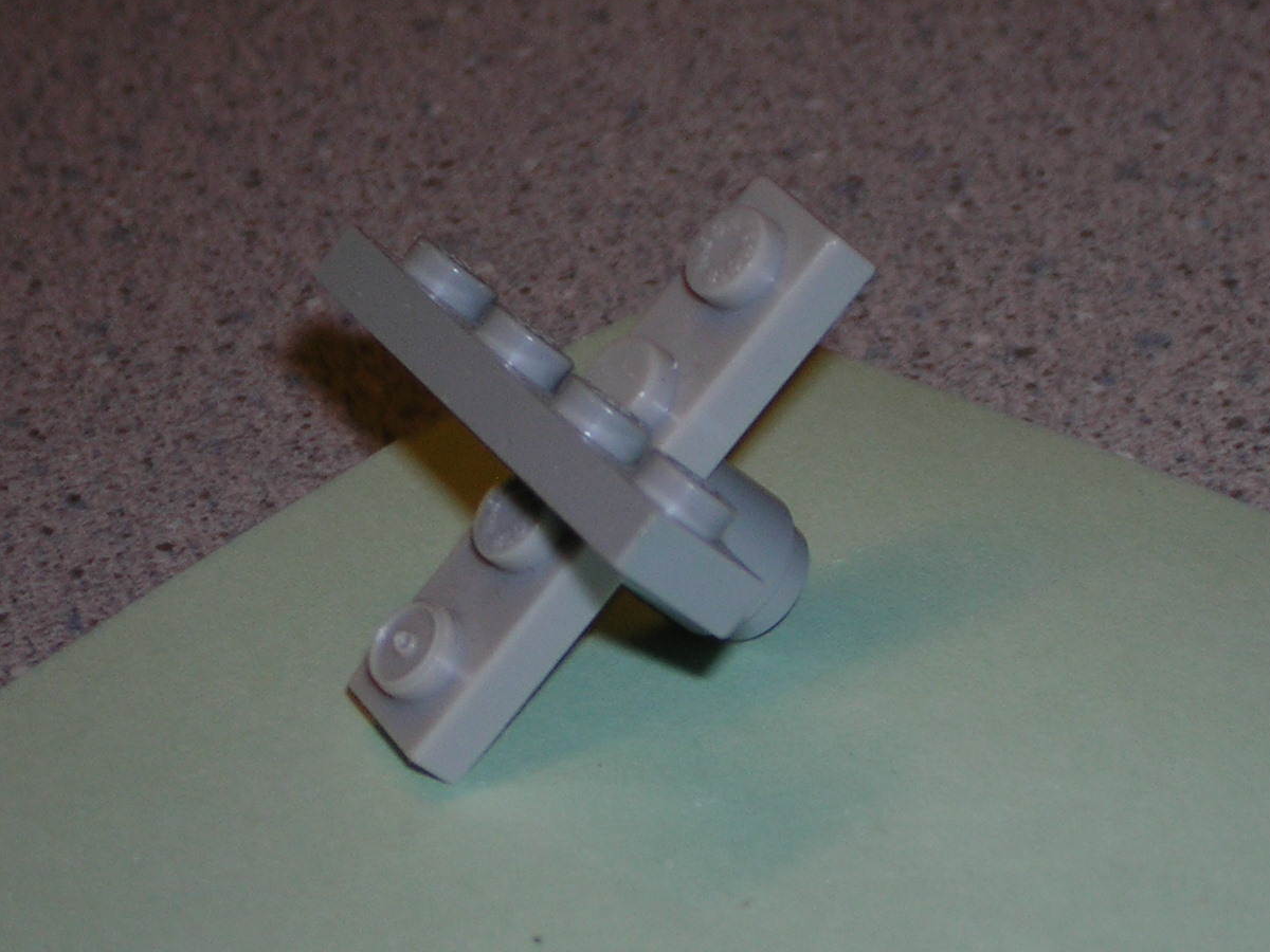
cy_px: 537
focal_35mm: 144
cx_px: 761
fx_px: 5283
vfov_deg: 10.3
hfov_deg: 13.7
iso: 50
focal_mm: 14.1
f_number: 4.7
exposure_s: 1/60.1
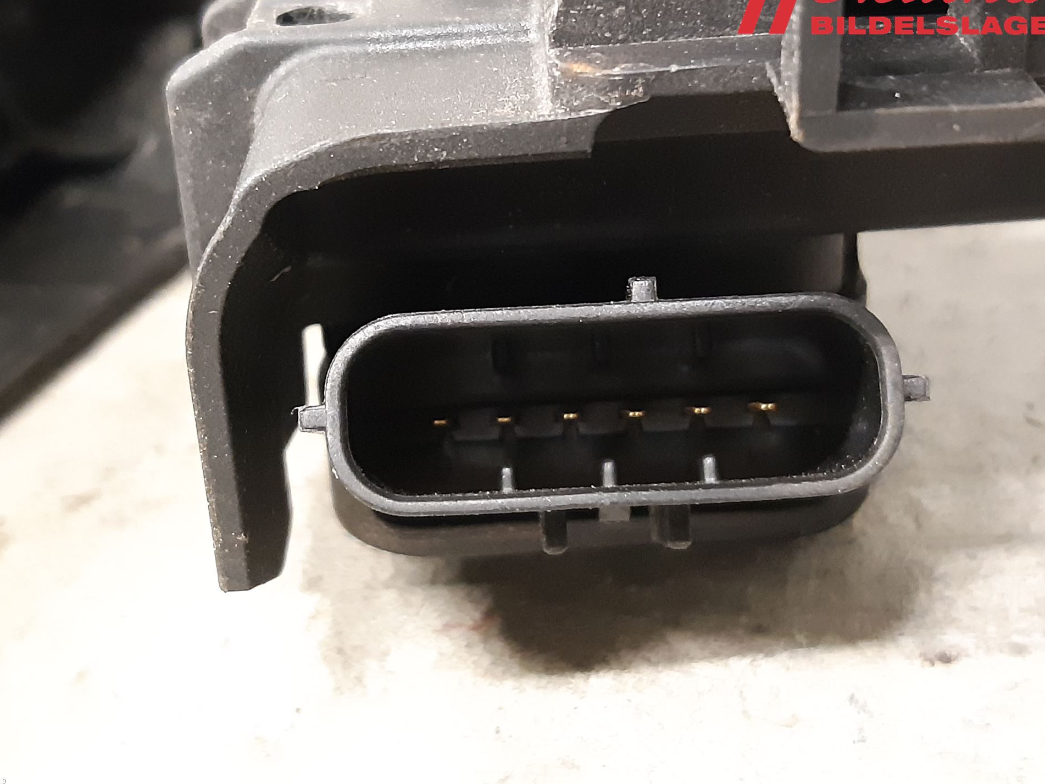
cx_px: 512
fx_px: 845
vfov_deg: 49.7
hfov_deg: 63.4
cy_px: 363
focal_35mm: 28
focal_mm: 3.93
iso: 640
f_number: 1.7
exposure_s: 1/20
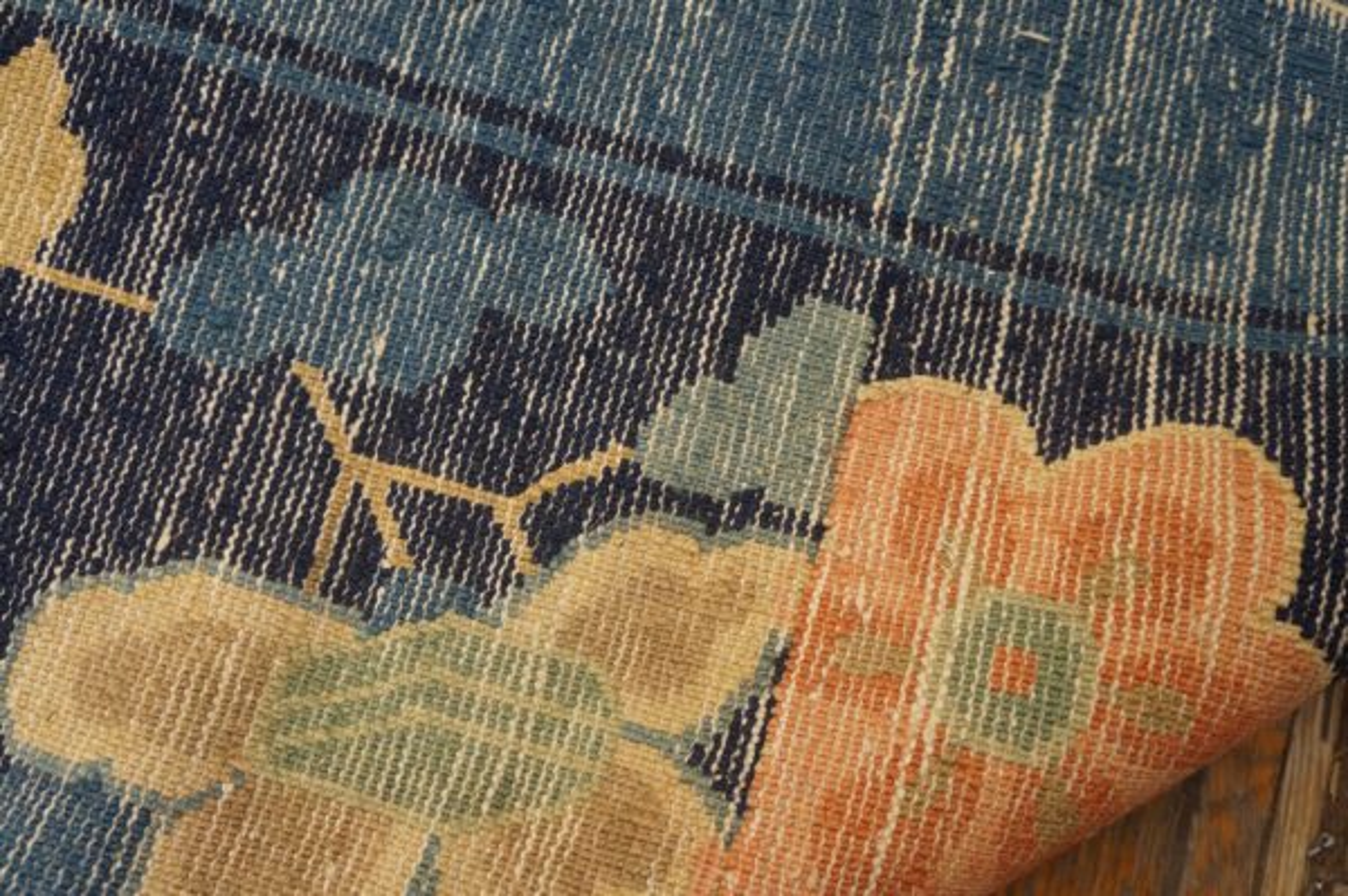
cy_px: 448
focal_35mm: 28
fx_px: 1066
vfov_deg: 45.6
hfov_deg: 64.6
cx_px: 674
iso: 1000
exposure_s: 1/60
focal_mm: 19
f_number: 4
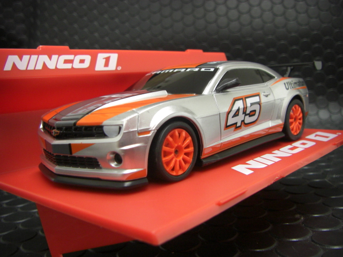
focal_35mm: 38
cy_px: 128
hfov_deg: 49.0
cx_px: 172
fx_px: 377
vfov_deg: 37.7
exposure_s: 1/20
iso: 200
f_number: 3.4
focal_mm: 6.3
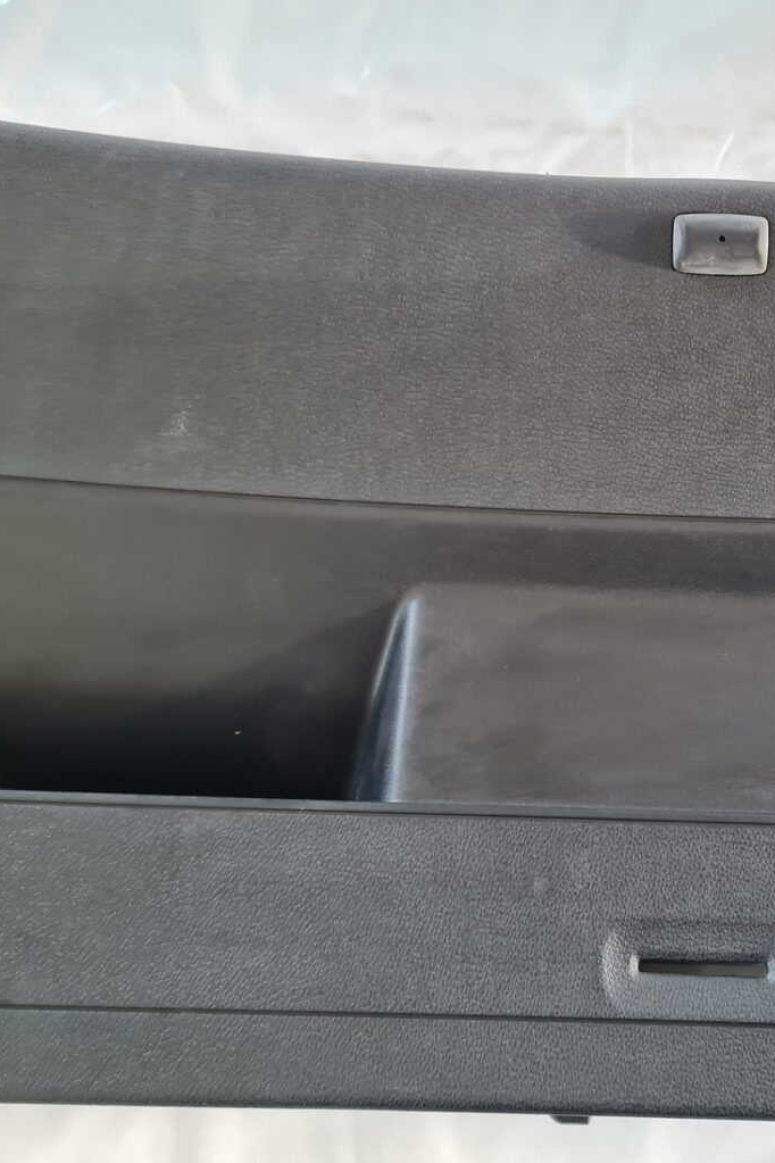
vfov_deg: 51.9
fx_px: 1195
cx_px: 657
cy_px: 568
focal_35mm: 37
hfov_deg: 34.5
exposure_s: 1/50
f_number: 1.8
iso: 250
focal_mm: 5.4
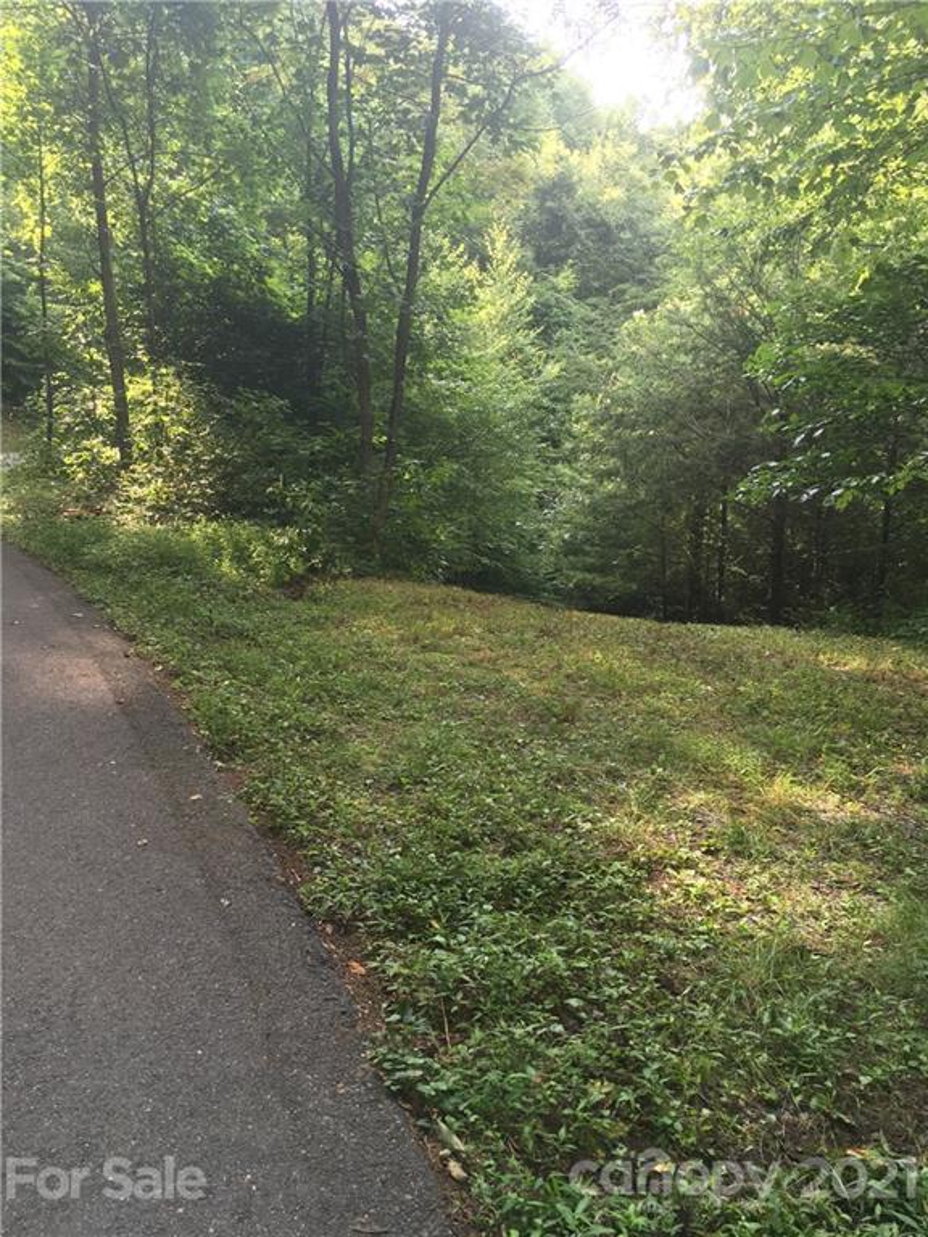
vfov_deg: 61.7
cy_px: 618
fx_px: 1037
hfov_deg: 48.2
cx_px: 464
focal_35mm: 29
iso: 25
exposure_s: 1/60
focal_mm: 4.15
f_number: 2.2
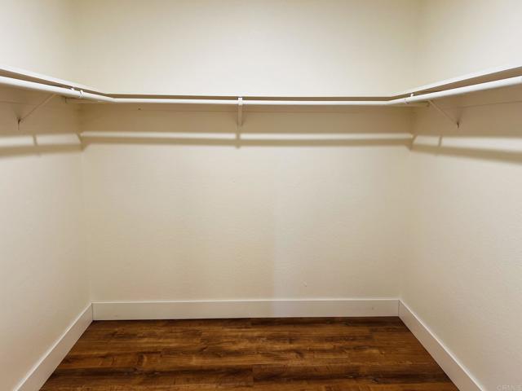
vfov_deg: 53.1
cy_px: 196
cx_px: 261
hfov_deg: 67.3
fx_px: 392
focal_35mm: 26
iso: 64
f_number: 1.5
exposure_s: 1/60
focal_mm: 5.7
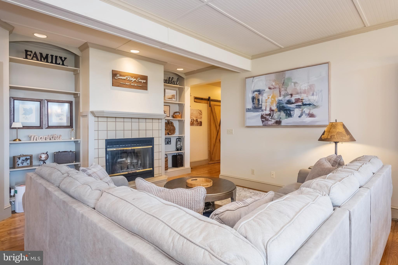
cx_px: 199
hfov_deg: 86.9
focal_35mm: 19
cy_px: 132
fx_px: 210
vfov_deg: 64.5
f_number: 5.6
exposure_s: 1/20
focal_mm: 13
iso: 640
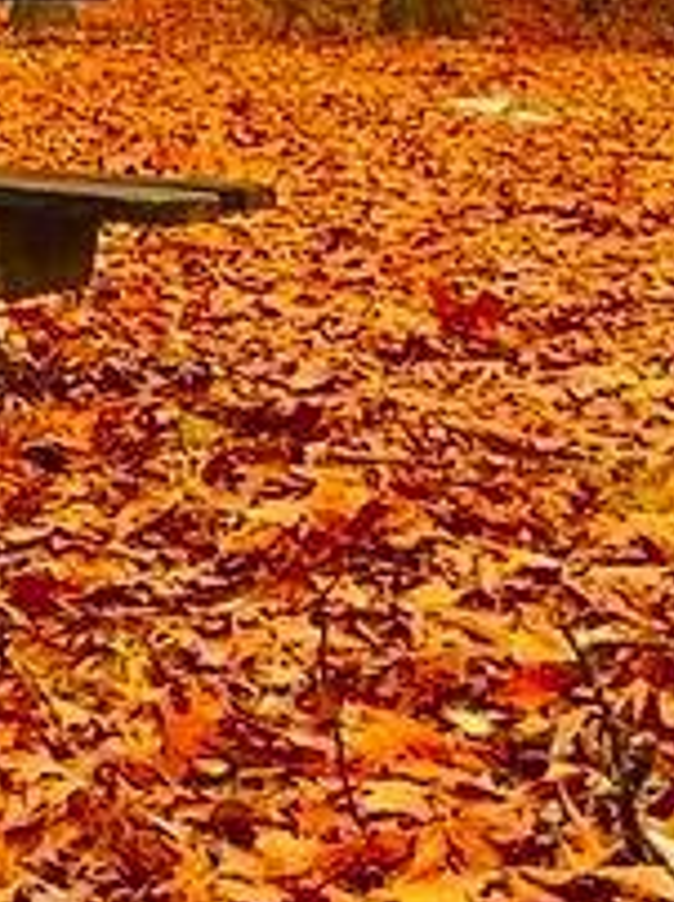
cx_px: -991
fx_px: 5151
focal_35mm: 198
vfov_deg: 9.7
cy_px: -509
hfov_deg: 7.0
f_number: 1.8
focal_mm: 4.25
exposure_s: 1/121
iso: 32
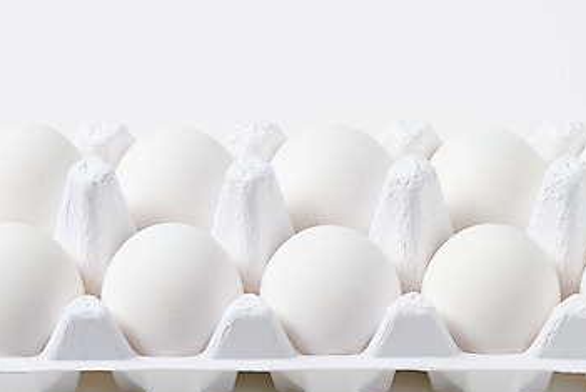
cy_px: 214
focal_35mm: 179
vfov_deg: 7.7
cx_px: 335
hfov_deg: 11.5
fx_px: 2917
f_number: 20
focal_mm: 105
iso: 100
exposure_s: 1/125
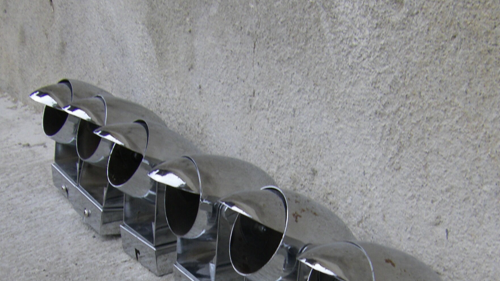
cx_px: 264
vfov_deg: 15.3
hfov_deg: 27.5
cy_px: 294
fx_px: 1021
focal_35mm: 77
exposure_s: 1/50
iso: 64
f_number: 3.5
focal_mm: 6.3
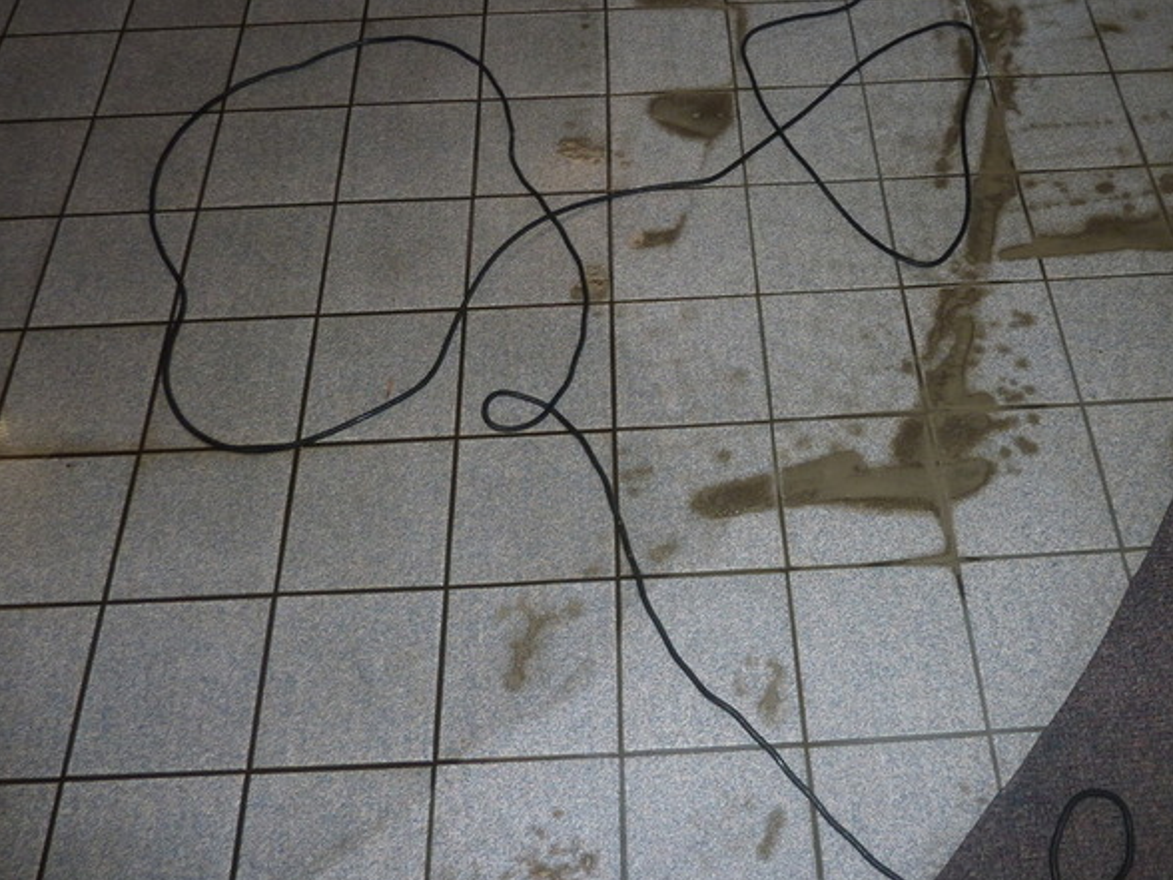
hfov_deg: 53.7
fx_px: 1152
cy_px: 309
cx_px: 682
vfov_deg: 41.4
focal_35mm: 34
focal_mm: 4.1
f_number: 3.3
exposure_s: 1/30
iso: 100
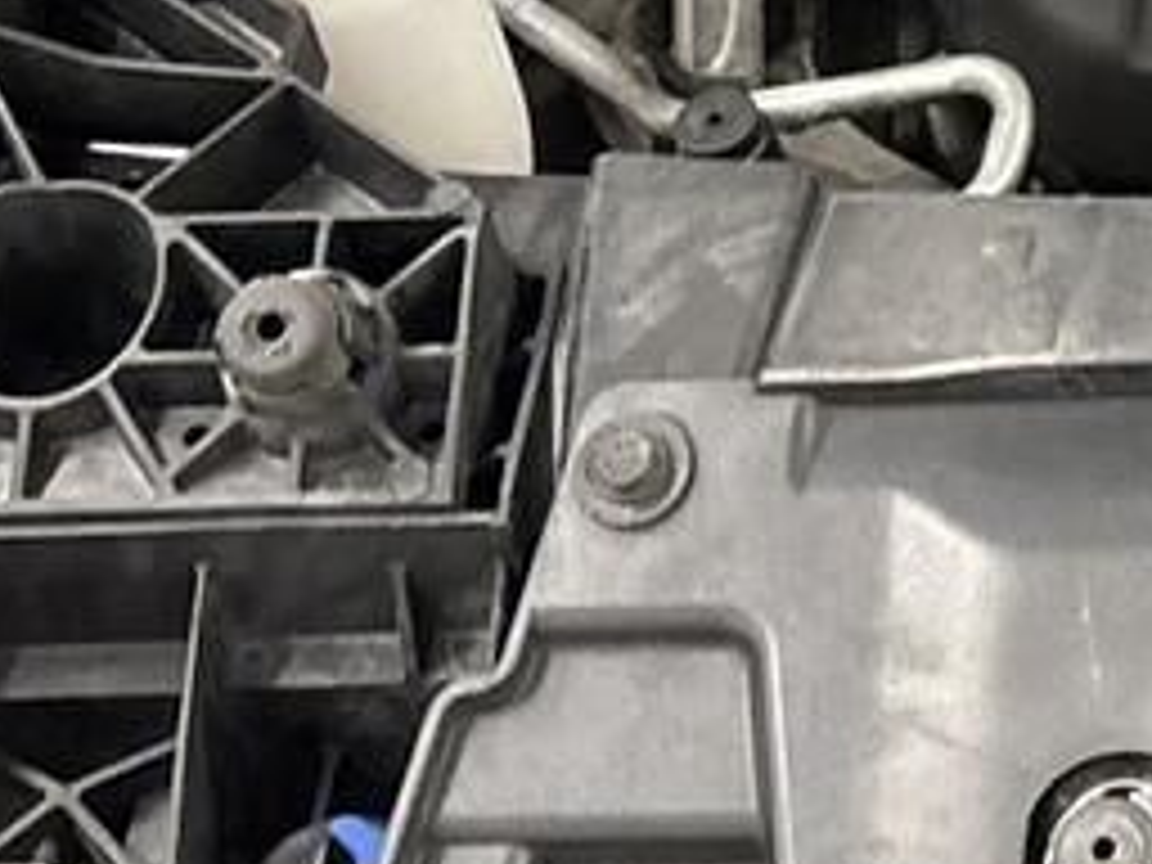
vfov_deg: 9.8
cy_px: -526
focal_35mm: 146
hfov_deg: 12.2
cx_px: 2205
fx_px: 4859
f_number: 1.6
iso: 250
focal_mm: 5.96
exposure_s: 1/50
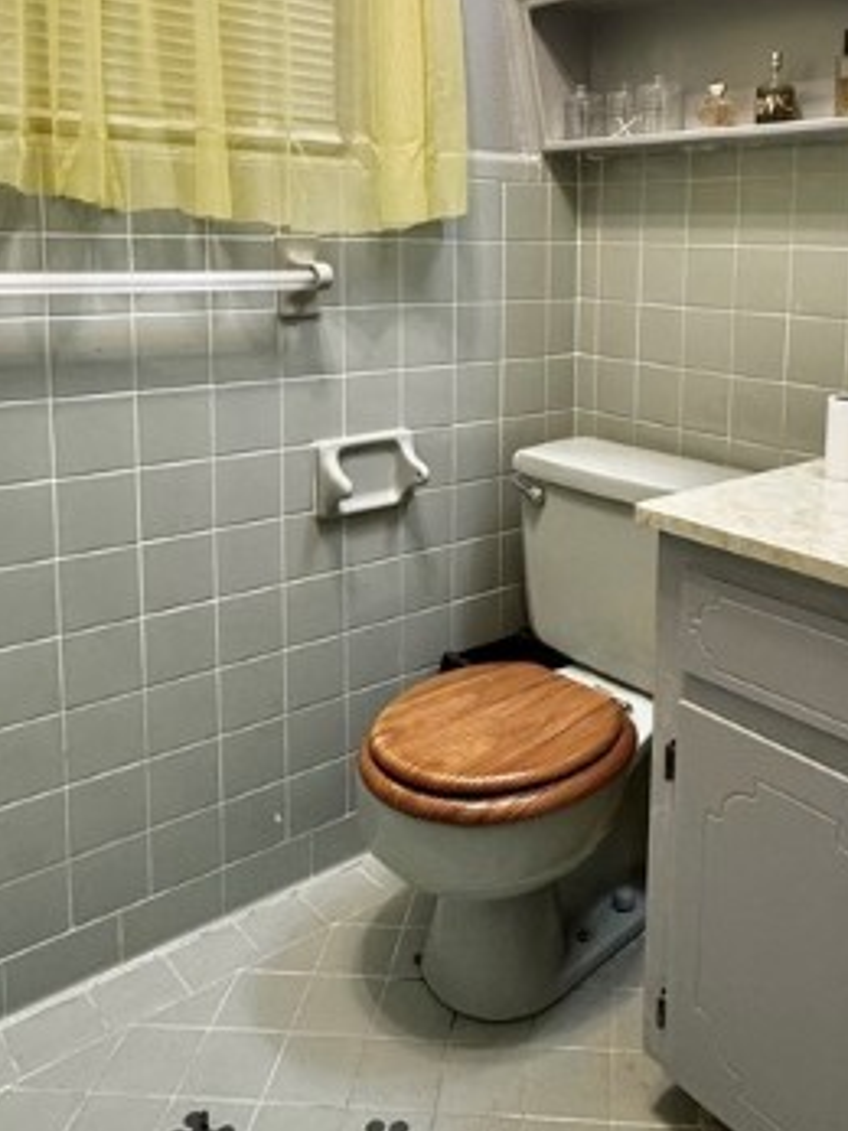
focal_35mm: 31
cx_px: 571
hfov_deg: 44.7
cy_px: 355
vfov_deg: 56.8
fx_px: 1013
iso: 250
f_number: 2.2
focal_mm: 2.22
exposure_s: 1/60
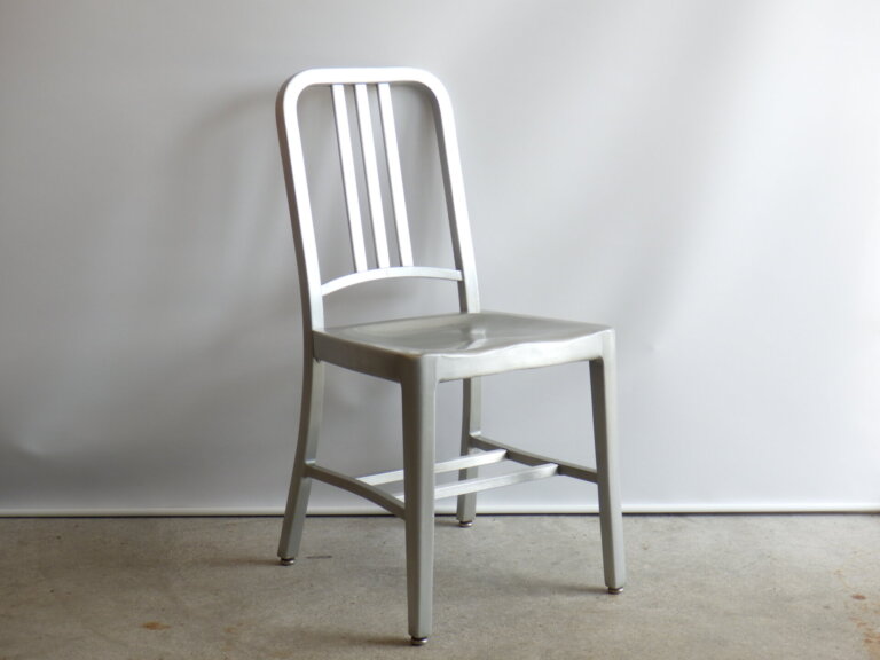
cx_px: 440
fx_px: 1576
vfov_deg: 23.7
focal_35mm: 62
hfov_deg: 31.2
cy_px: 330
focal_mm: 11.1
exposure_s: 1/60
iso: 125
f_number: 4.6
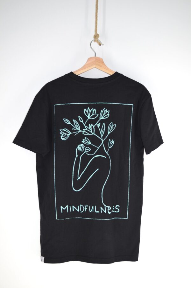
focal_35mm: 52
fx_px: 420
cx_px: 96
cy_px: 144
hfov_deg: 25.6
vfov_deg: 37.9
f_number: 5
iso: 400
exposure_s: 1/200
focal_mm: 35
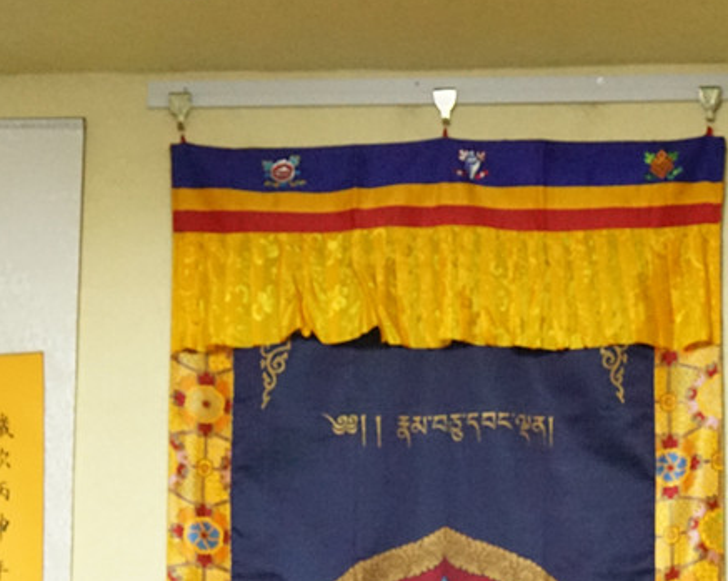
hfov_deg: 14.6
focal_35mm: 132
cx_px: 508
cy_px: 1210
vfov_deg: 10.6
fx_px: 2842
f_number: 4.5
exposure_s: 1/60
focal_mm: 41
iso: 6400
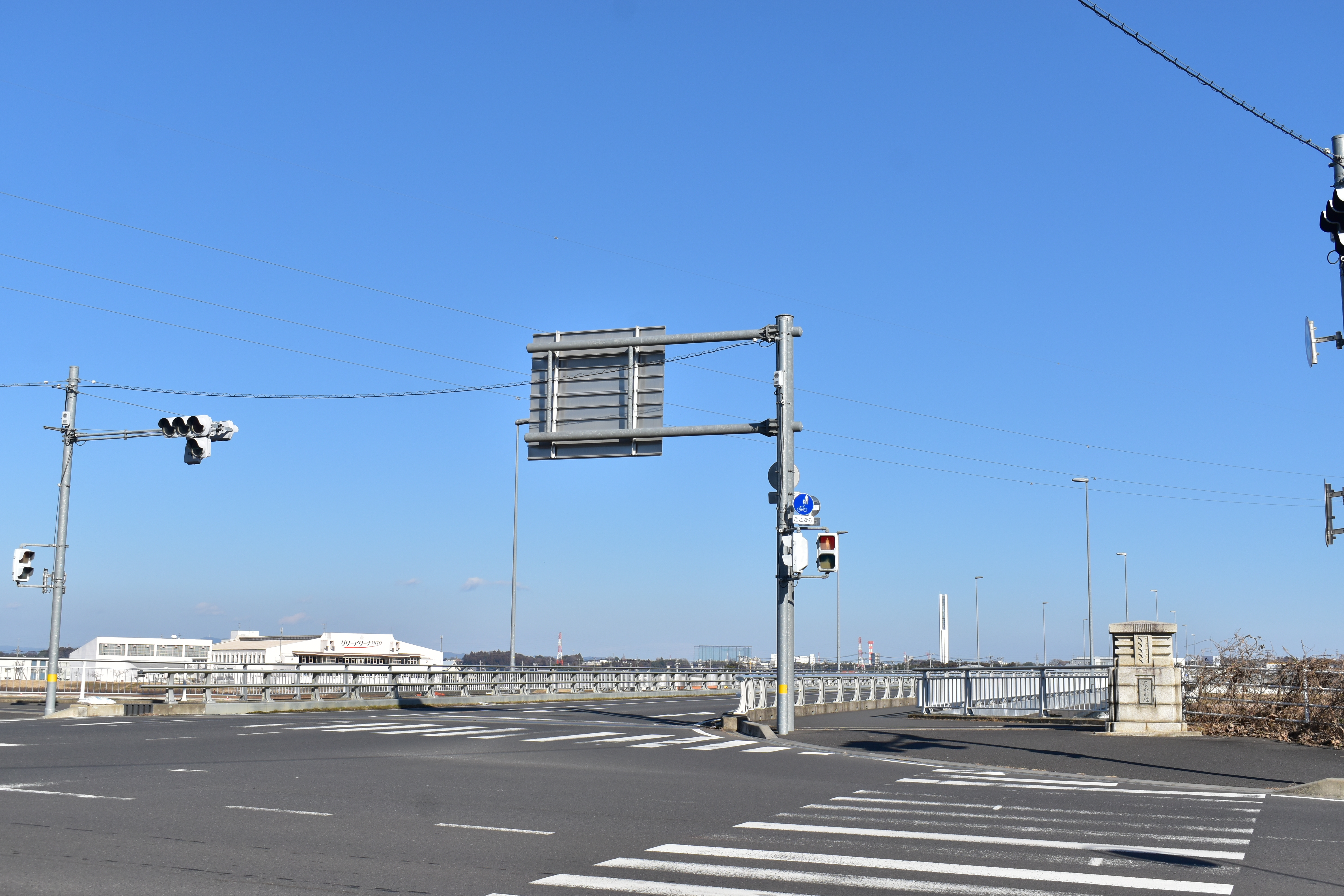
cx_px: 672
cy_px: 448
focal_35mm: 40
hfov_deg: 47.9
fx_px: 1512
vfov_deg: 33.0
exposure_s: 1/640
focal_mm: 27
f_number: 8
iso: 200
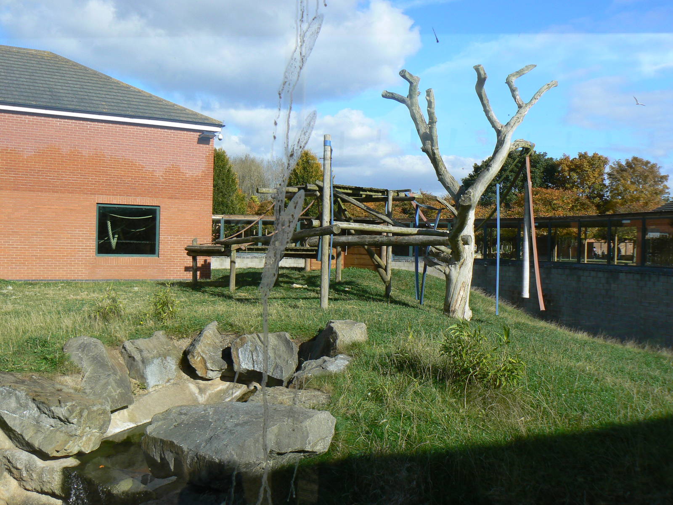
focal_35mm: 36
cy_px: 252
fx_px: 700
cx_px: 336
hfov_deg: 51.4
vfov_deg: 39.7
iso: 80
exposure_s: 1/500
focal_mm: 6
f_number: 5.6
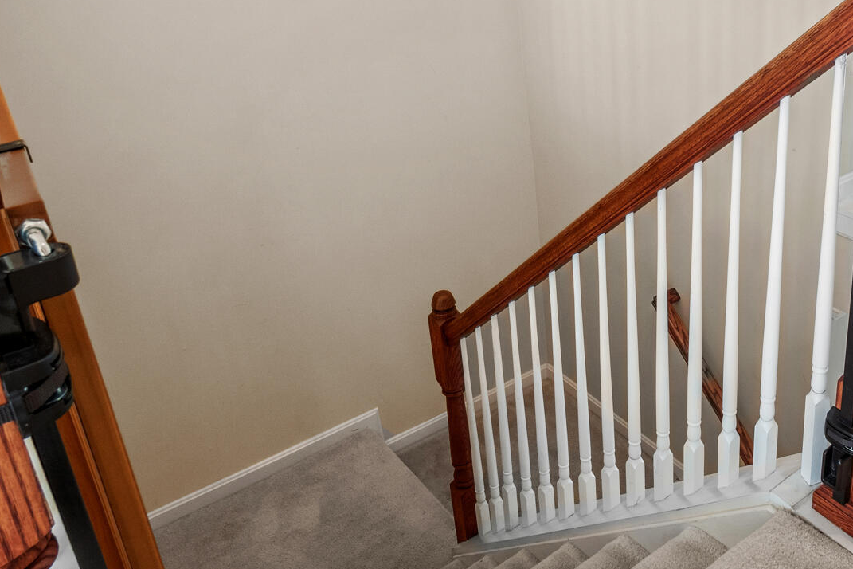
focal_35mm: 35
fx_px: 829
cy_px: 187
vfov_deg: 37.4
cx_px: 716
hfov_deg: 50.2
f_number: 8
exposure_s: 1/4
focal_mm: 10
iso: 400
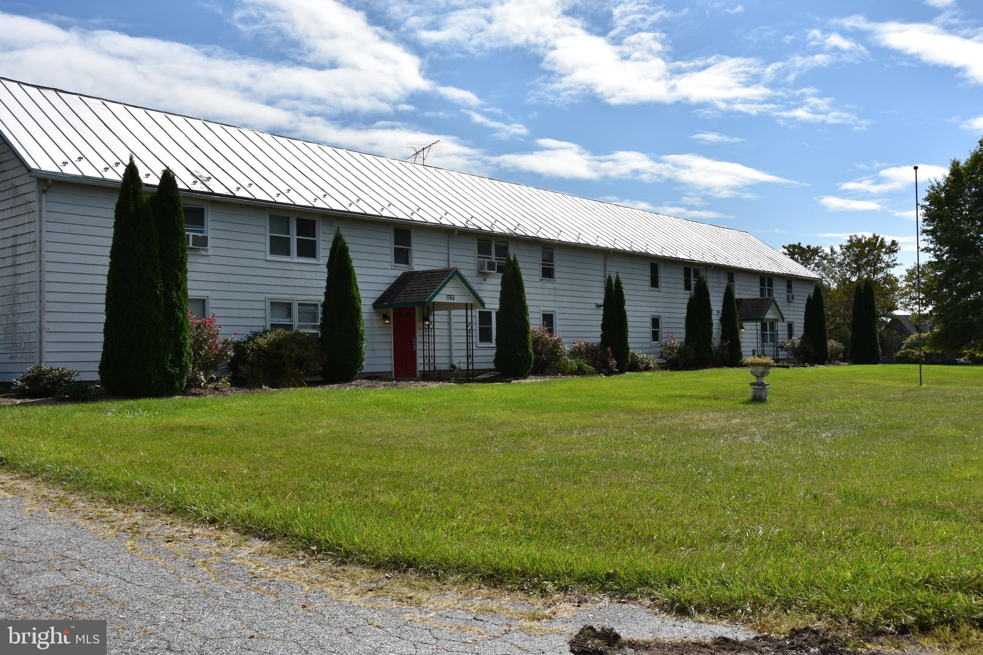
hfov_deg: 57.2
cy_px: 328
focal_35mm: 33
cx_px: 492
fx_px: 901
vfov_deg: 40.0
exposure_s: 1/250
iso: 100
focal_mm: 22
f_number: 11
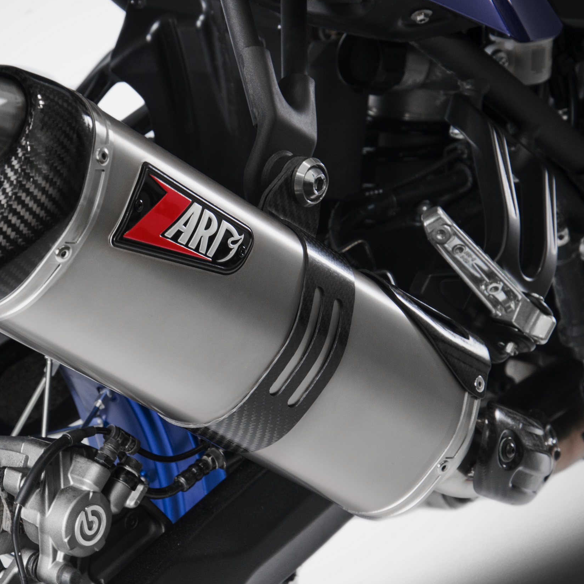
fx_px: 2761
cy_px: 292
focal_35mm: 145
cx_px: 196
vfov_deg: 12.1
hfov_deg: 12.1
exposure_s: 1/60
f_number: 8
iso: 400
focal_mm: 75
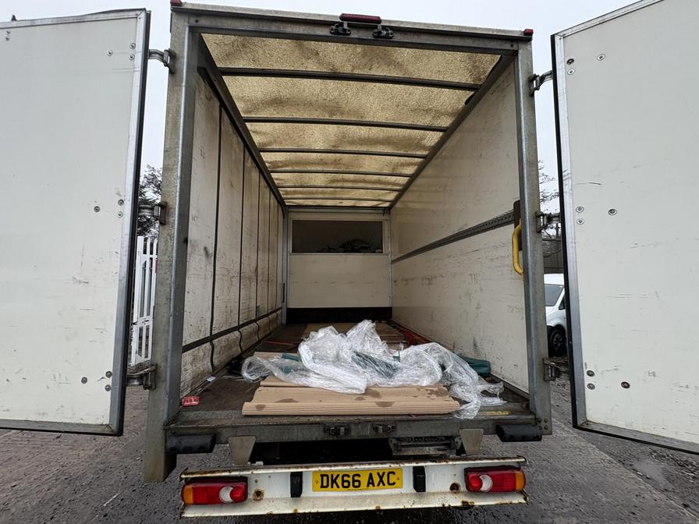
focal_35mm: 14
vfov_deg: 85.7
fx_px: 283
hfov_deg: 102.1
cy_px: 262
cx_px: 350
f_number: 2.2
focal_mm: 2.22
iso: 40
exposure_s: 1/245
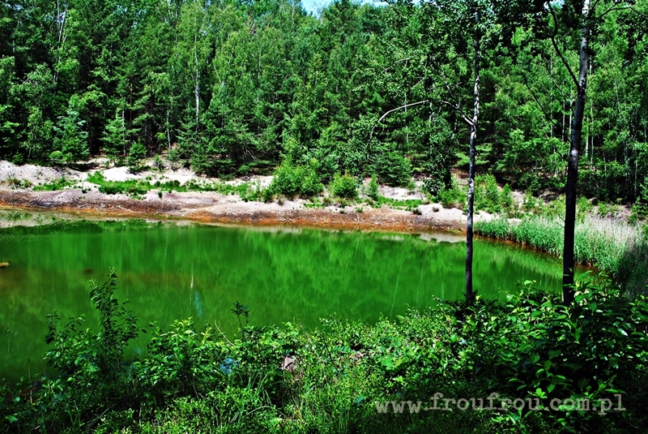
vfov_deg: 36.9
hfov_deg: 53.1
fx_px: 649
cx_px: 324
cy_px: 217
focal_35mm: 36
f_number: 10
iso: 200
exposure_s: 1/200
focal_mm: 24
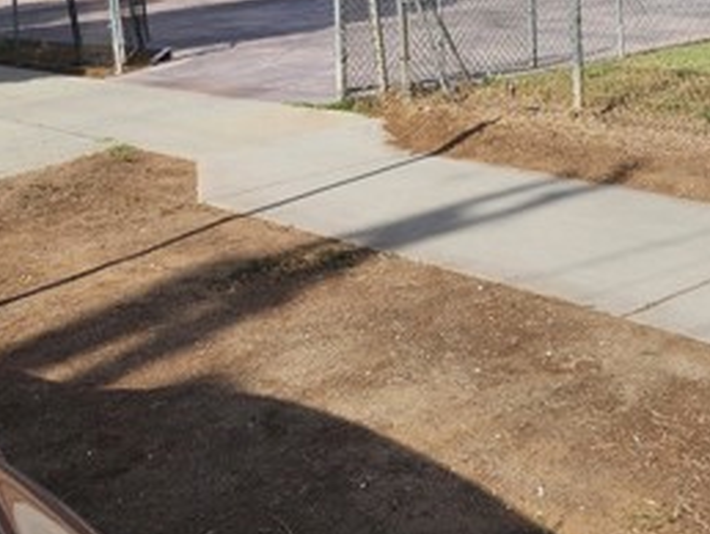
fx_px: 1170
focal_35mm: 57
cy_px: -58
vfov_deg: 24.0
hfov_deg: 33.3
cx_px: 501
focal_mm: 6.4
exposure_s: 1/1328
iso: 12
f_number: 1.8
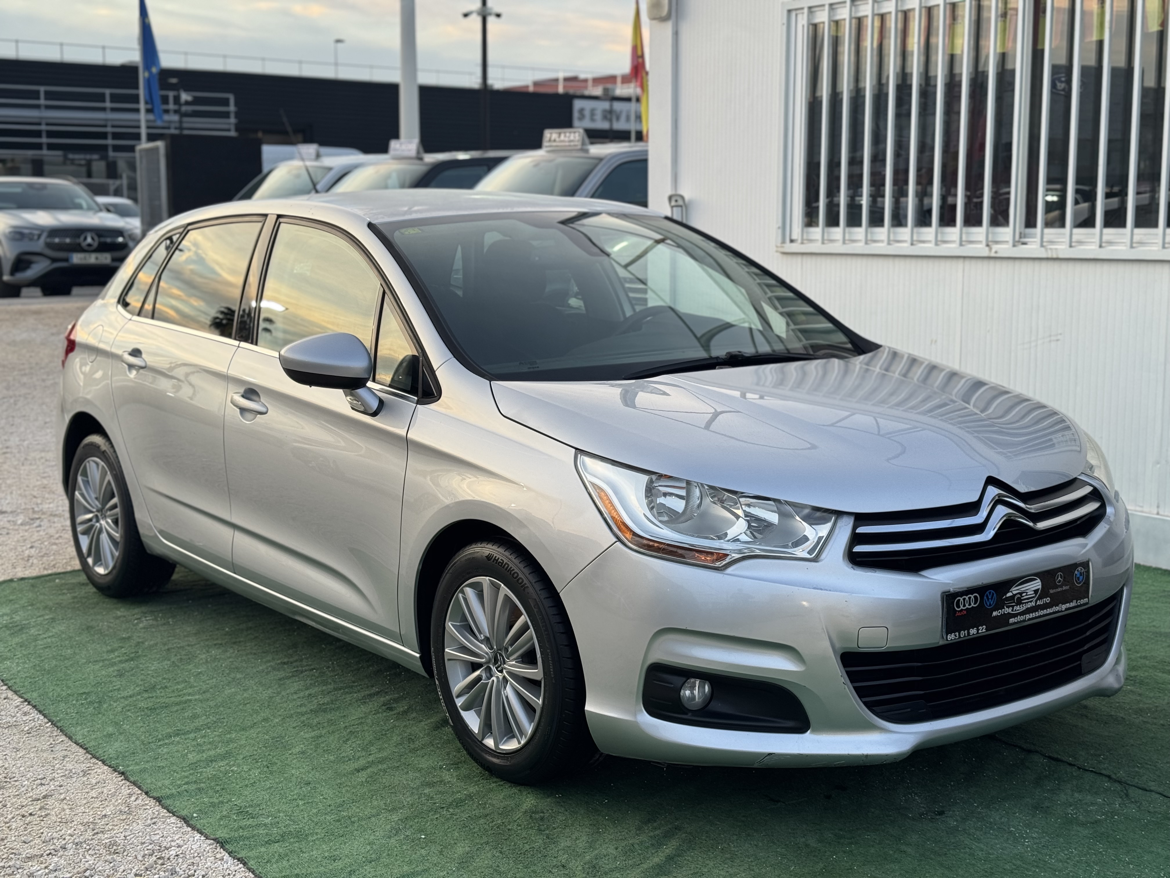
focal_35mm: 48
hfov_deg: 39.7
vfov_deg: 30.3
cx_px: 585
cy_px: 439
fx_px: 1622
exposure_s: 1/142
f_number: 1.78
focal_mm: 6.76
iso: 50
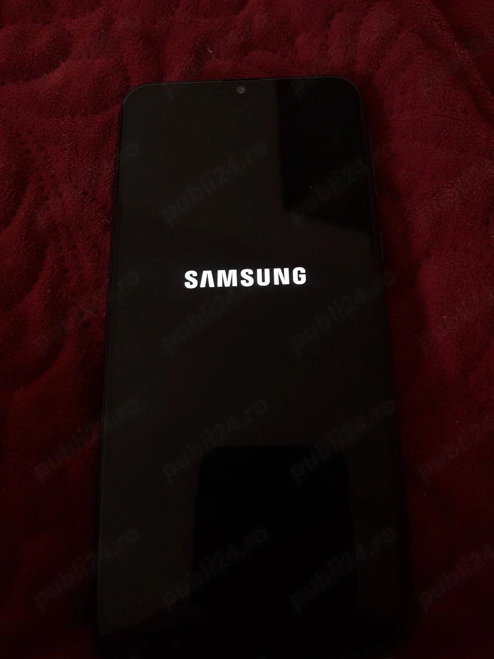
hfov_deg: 53.1
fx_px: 495
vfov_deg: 67.3
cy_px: 330
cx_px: 247
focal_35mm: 26
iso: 250
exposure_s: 1/50
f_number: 1.7
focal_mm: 4.2
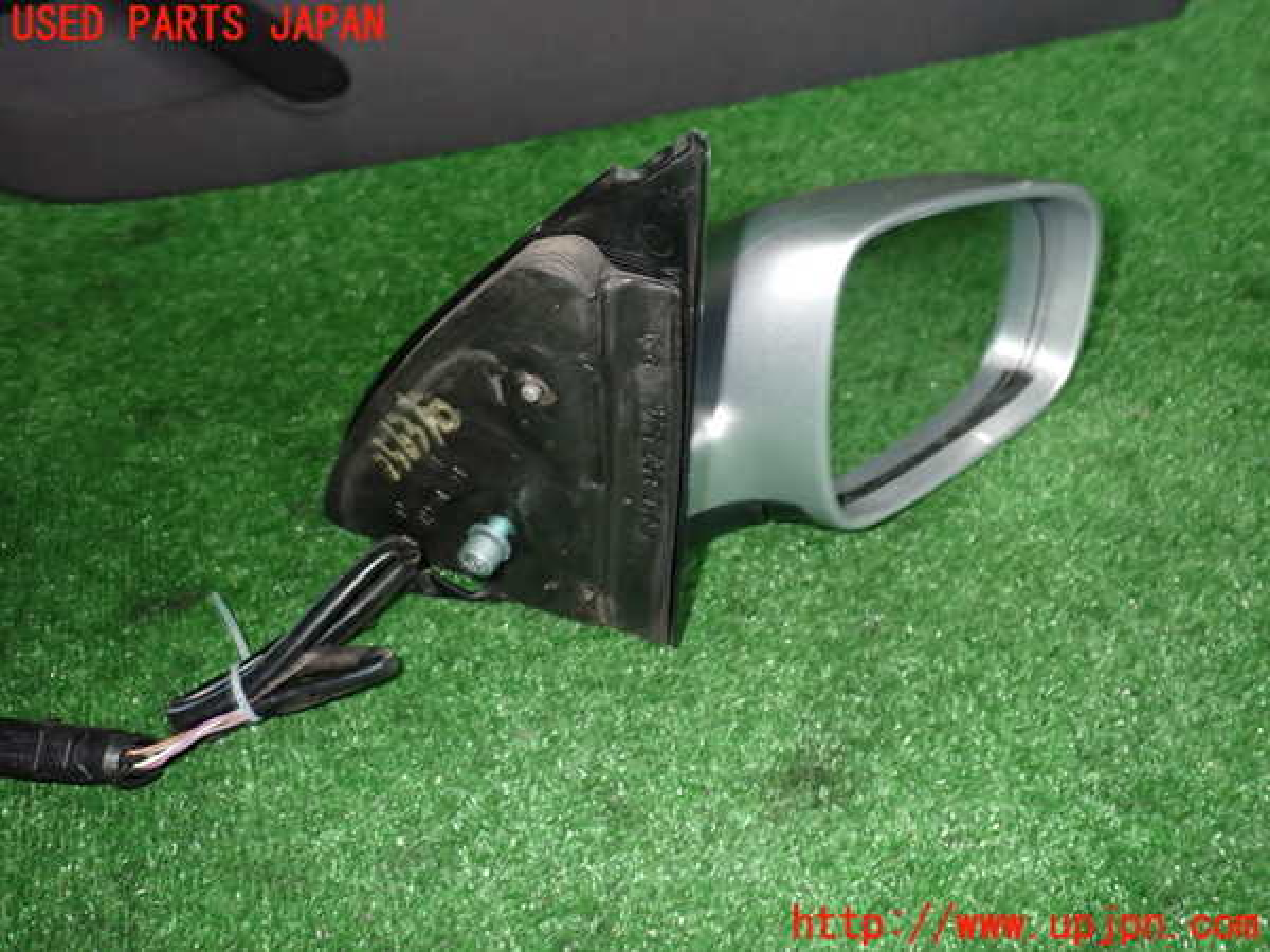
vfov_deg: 46.8
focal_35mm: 30
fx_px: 1101
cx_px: 635
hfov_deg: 60.0
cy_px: 476
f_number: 6.3
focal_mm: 5.4
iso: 500
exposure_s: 1/30
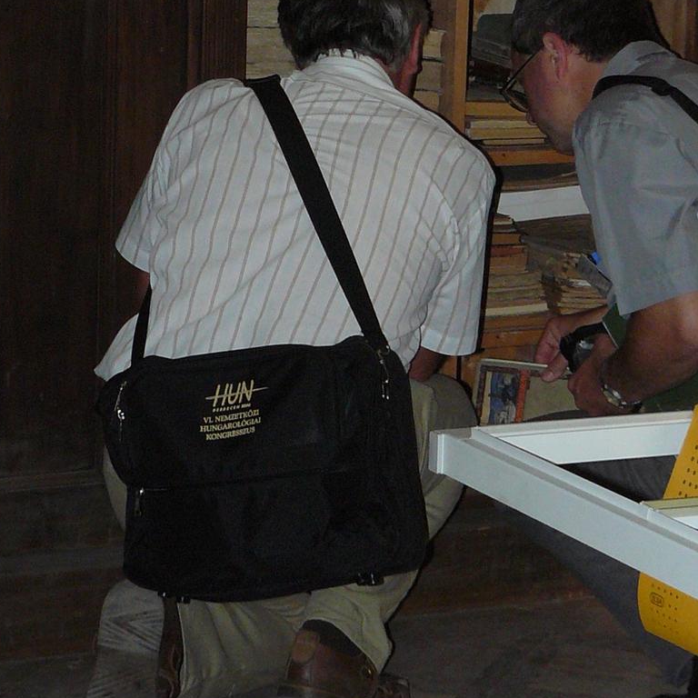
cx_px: 431
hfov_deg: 12.5
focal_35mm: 140
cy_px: 181
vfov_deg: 12.4
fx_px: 3194
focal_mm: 10.1
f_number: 3.2
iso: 200
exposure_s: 1/30
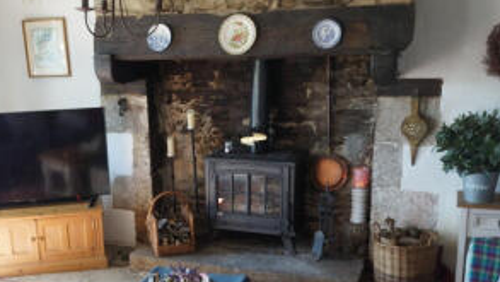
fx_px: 610
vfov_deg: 25.8
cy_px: 203
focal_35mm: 46
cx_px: 183
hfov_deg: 44.2
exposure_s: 1/20
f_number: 3.5
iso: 200
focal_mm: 18
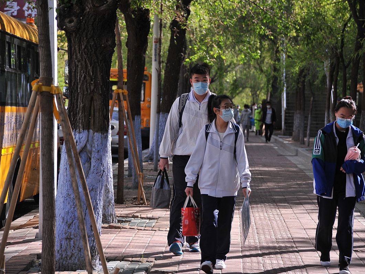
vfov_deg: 11.3
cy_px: 137
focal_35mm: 131
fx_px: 1381
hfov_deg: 15.1
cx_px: 189
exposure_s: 1/1250
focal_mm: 120
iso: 800
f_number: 5.6
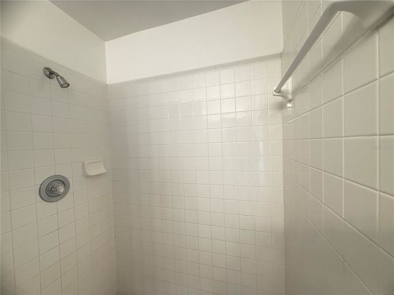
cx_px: 197
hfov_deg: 102.1
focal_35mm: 14
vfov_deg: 85.6
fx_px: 159
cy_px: 148
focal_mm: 2.22
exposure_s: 1/87
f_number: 2.2
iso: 320
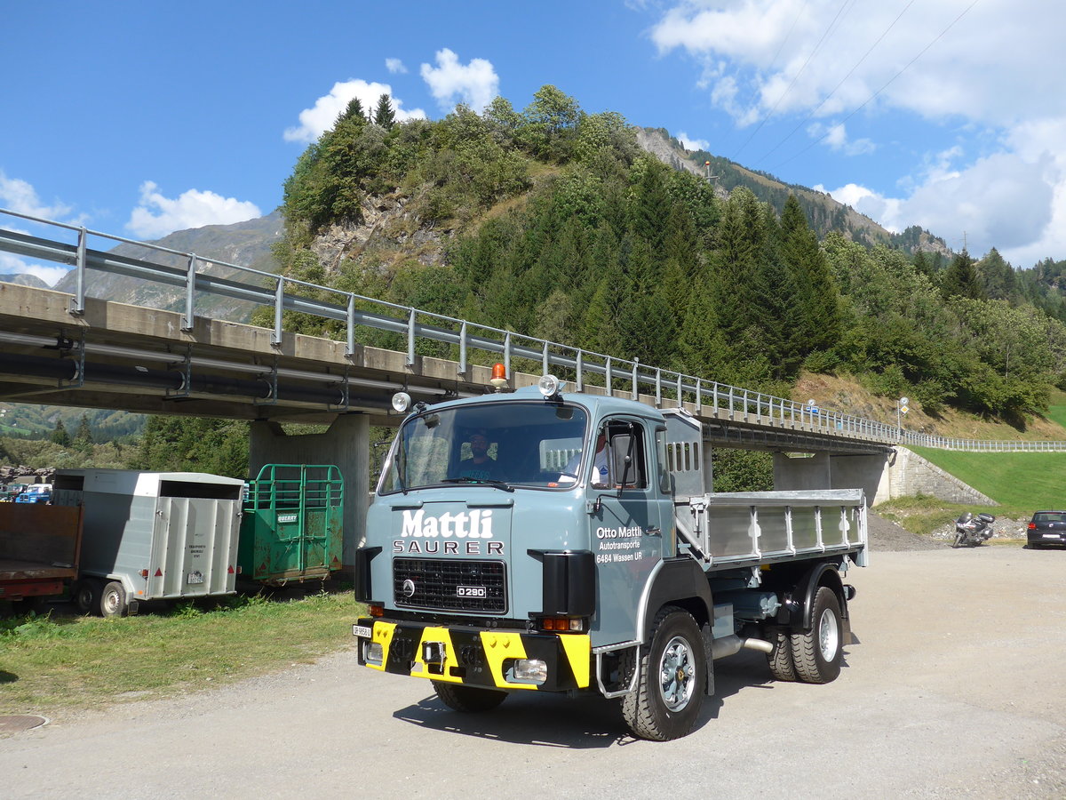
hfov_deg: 61.7
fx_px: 893
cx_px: 533
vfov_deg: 48.2
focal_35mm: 29
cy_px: 400
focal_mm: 6
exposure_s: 1/1300
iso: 80
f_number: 2.8
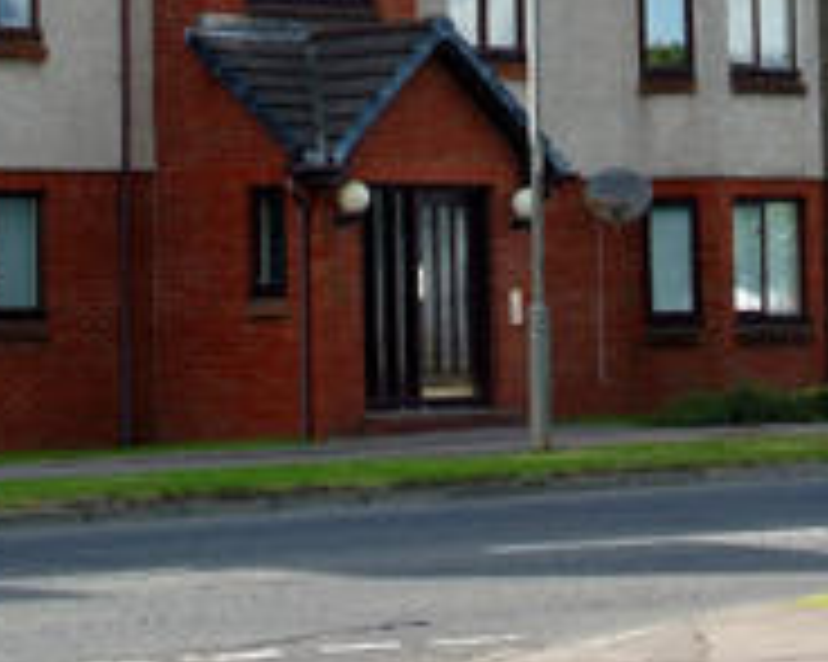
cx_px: 382
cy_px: -122
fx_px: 4507
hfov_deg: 10.5
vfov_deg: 8.3
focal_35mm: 184
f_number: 5.6
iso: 100
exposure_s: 1/142
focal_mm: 40
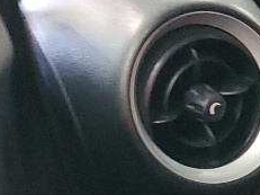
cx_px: 509
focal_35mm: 180
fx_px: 1351
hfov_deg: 10.2
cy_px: 472
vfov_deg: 7.7
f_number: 1.5
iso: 319
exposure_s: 1/17
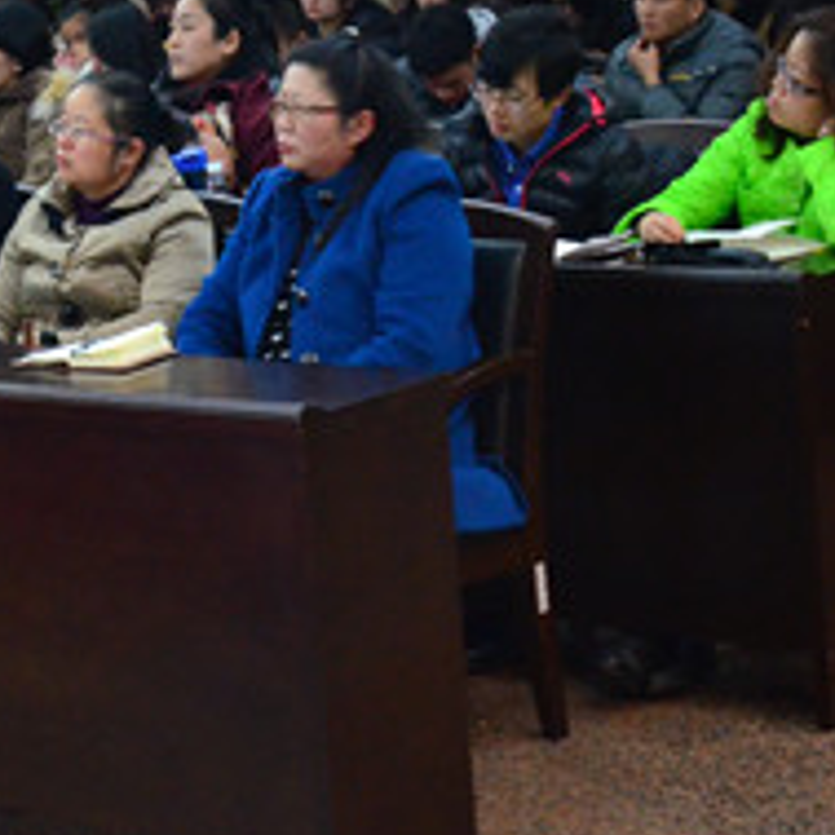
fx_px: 2866
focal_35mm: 105
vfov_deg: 16.3
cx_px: -115
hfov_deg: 16.0
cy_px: 13
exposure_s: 1/30
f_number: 4
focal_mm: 26
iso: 2500
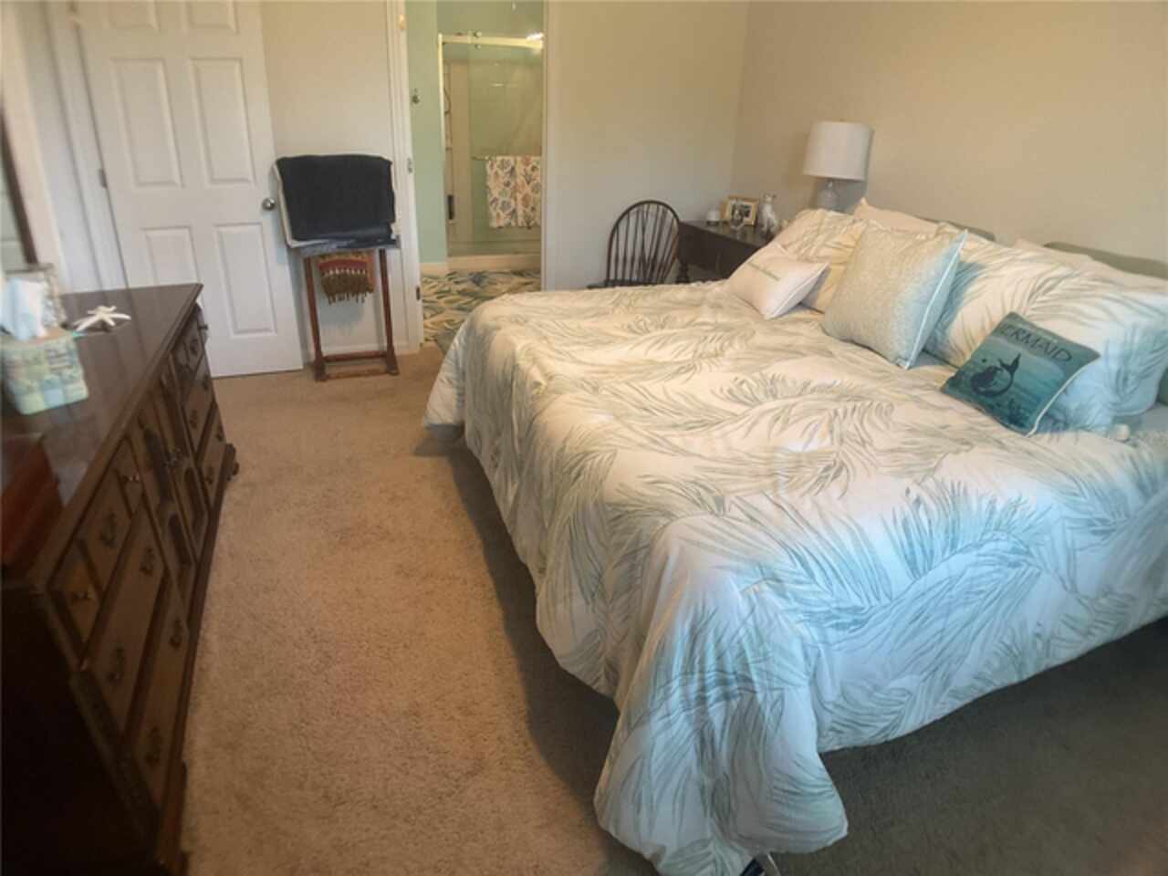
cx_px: 584
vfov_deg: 48.2
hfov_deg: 61.7
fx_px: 979
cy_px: 438
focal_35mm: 29
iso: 100
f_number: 1.8
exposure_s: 1/60
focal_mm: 3
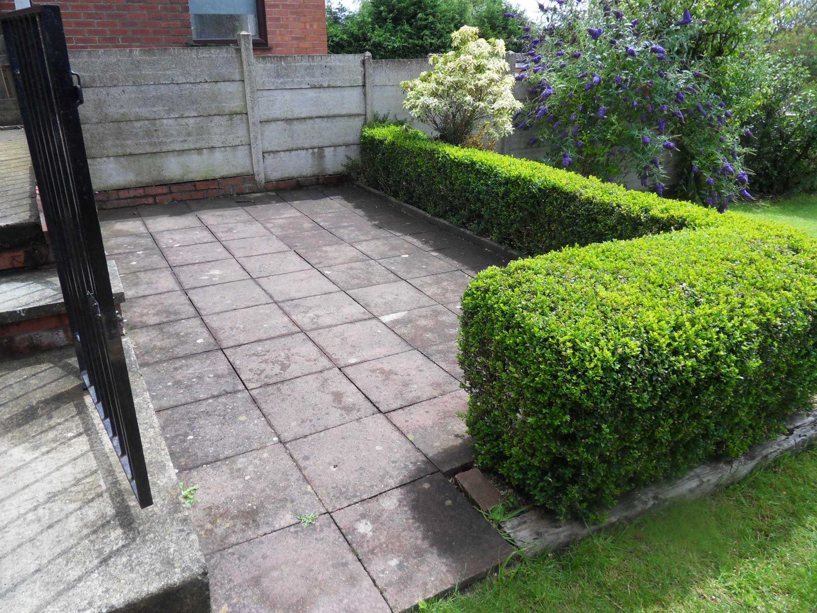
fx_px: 566
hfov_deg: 71.6
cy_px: 306
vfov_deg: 56.8
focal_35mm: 24
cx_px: 408
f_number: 7.5
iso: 80
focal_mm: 4.2
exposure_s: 1/90
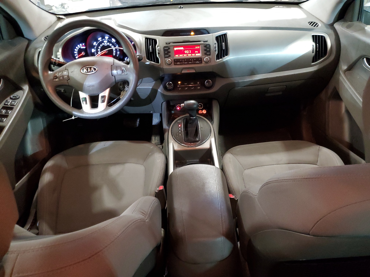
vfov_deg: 53.1
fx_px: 278
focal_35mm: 26
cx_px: 185
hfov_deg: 67.3
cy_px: 138
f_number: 1.5
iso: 378
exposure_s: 1/15
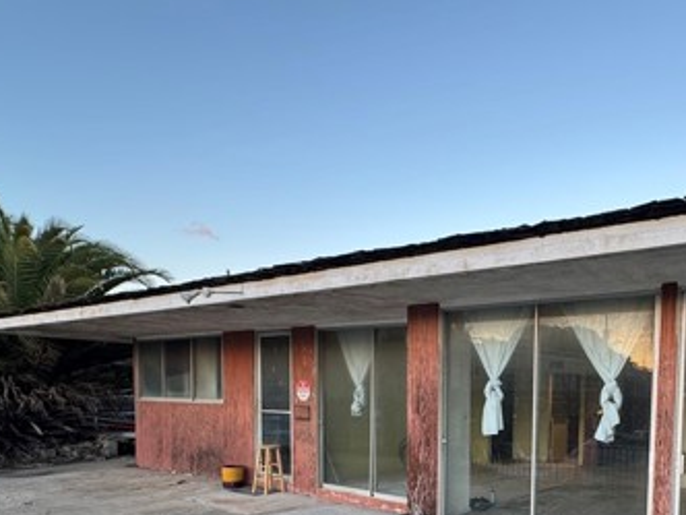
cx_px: 533
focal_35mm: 27
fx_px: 535
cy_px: 430
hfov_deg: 60.8
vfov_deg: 47.8
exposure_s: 1/120
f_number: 2.2
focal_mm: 2.22
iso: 125
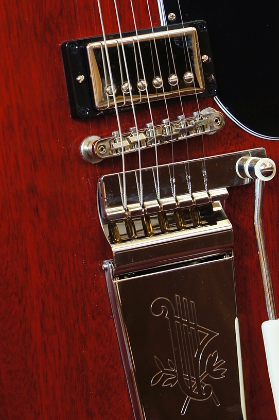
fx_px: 2205
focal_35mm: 189
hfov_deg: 7.2
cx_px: 106
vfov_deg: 10.8
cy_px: -3
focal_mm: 45
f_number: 7.1
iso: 100
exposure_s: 1/2
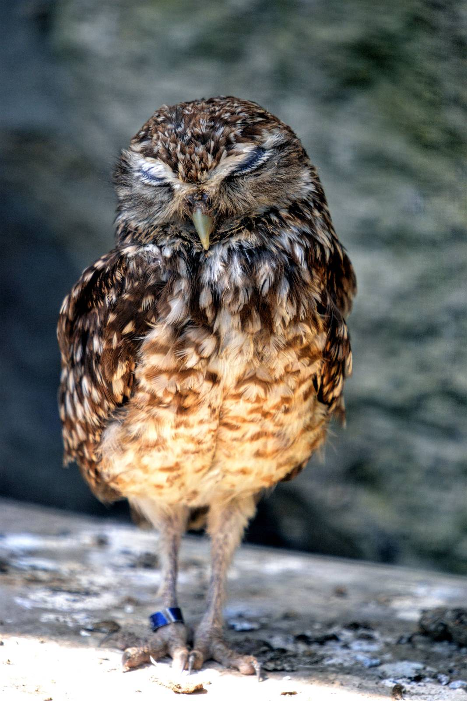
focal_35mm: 750
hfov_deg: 1.8
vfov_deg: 2.7
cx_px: 234
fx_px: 14589
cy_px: 350
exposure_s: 1/500
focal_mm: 500
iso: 1250
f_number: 6.3
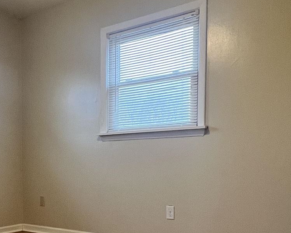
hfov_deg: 45.8
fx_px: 336
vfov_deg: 36.9
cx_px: 87
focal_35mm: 39
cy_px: 187
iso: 250
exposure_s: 1/60
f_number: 1.8
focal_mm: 1.57
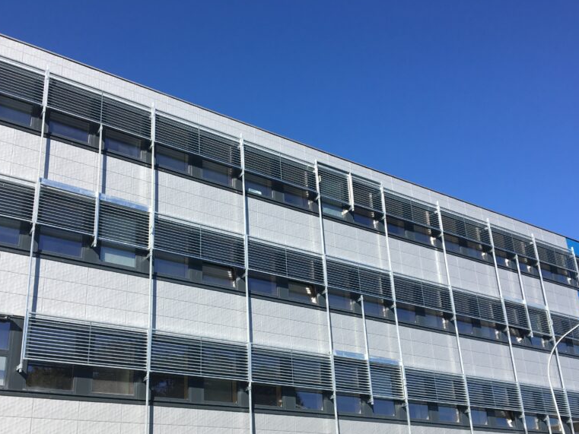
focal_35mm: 39
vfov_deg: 36.5
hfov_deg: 47.9
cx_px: 282
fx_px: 652
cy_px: 284
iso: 25
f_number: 2.2
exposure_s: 1/1451
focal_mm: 4.15
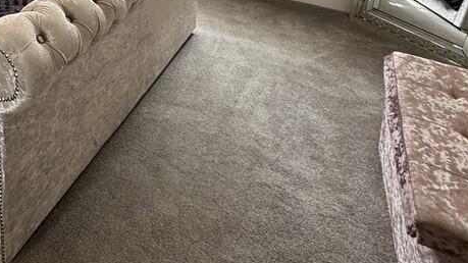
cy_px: -105
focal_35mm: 34
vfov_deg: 27.1
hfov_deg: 48.4
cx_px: 6
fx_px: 422
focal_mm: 2.22
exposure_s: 1/99
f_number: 2.2
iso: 125
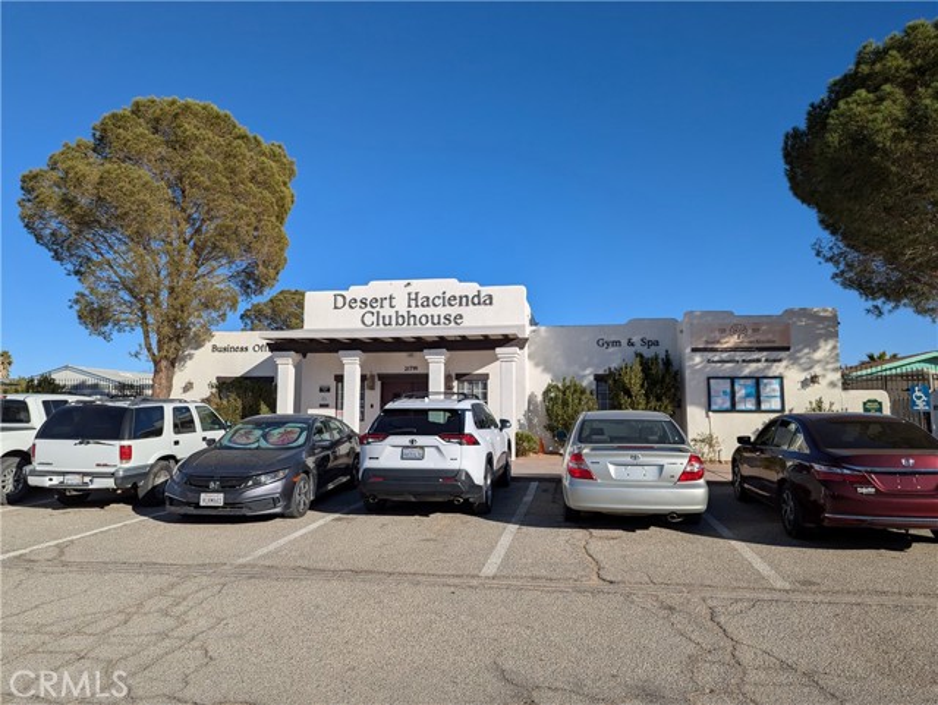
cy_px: 352
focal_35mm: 24
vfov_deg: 56.9
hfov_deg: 71.6
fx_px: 651
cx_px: 469
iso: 45
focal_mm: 6.81
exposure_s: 1/3650
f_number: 1.85
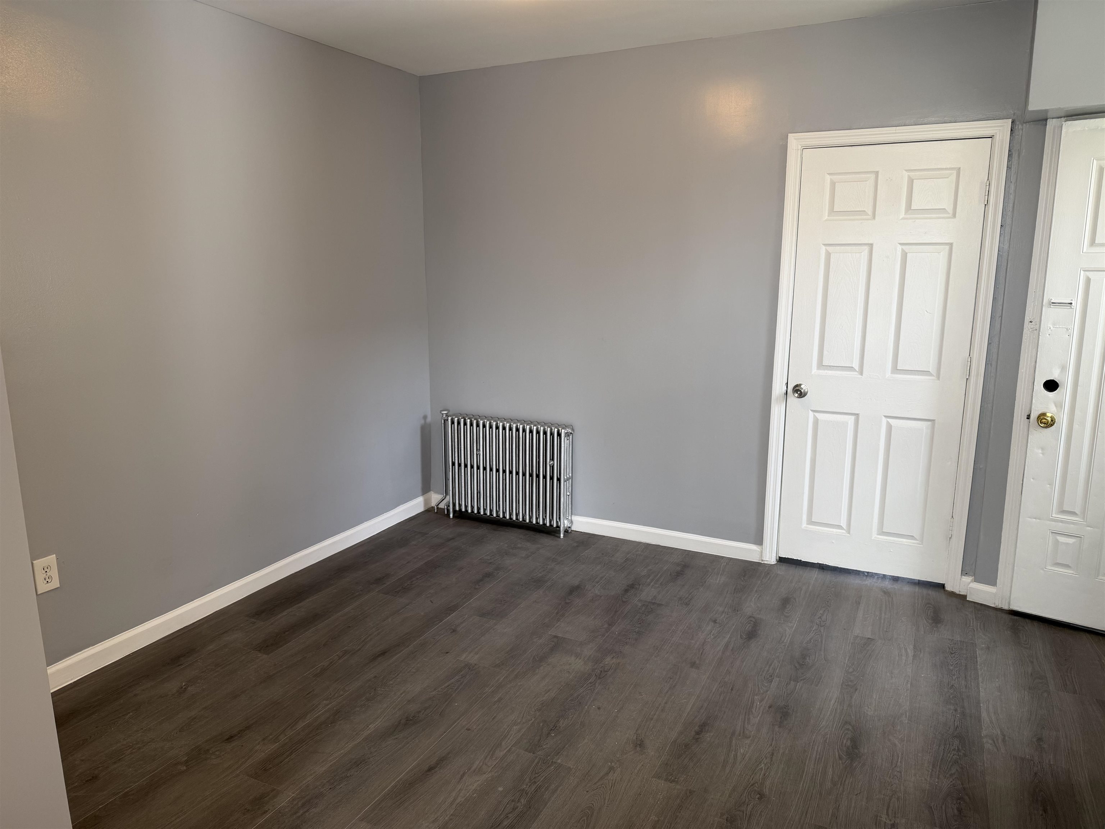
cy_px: 414
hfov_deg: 71.6
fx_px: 766
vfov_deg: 56.8
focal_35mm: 24
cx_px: 552
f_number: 1.78
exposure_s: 1/121
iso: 100
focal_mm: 6.76
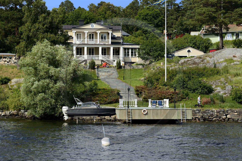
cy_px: 80
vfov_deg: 13.0
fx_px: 705
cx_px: 121
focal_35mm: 105
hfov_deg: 19.5
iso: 200
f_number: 8
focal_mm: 105
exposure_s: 1/400
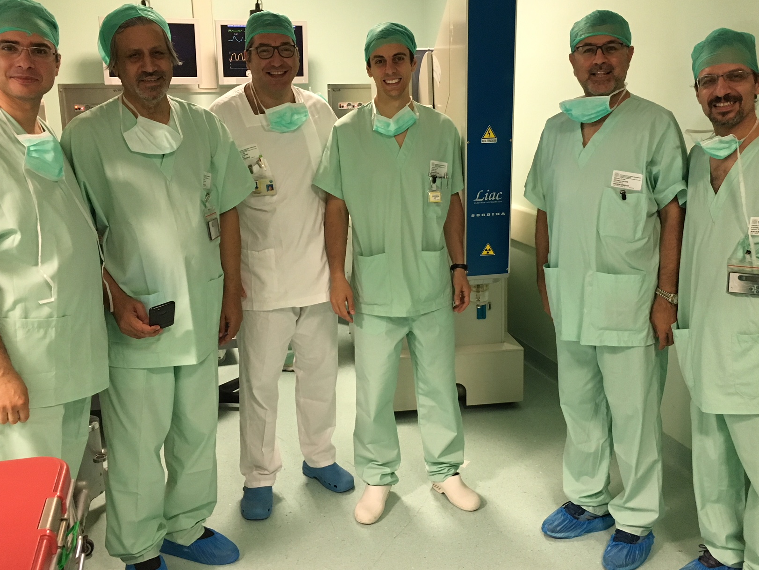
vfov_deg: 39.6
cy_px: 249
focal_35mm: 36
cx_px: 419
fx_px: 789
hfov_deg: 51.3
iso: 160
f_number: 2.2
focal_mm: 4.15
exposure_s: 1/33
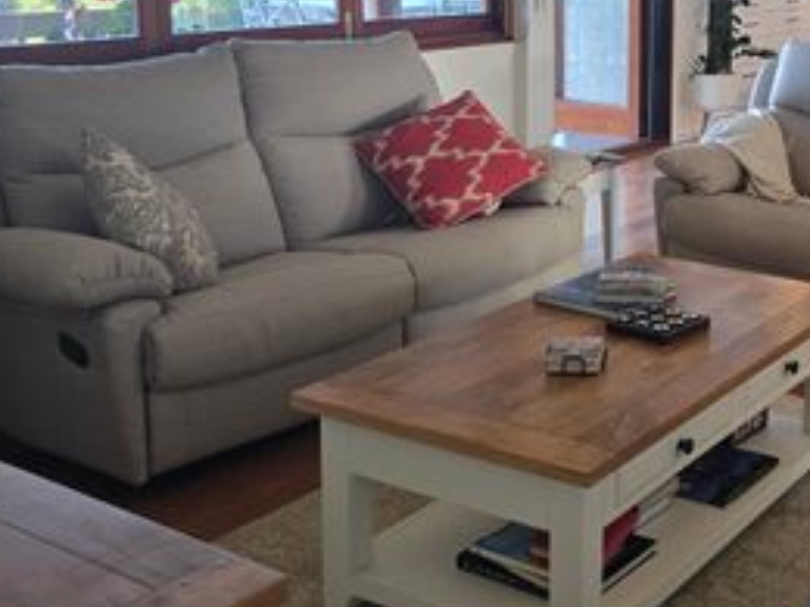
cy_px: 156
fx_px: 1240
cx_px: 717
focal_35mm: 53
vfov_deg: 27.2
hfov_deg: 34.3
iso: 100
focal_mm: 6.3
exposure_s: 1/100
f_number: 1.7
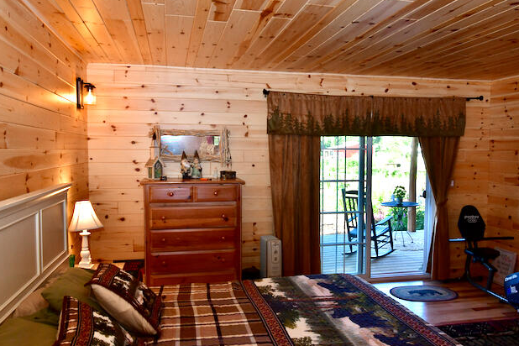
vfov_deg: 45.0
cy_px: 173
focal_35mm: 29
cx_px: 265
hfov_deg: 63.7
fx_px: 418
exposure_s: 1/100
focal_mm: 14
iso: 640
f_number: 6.3
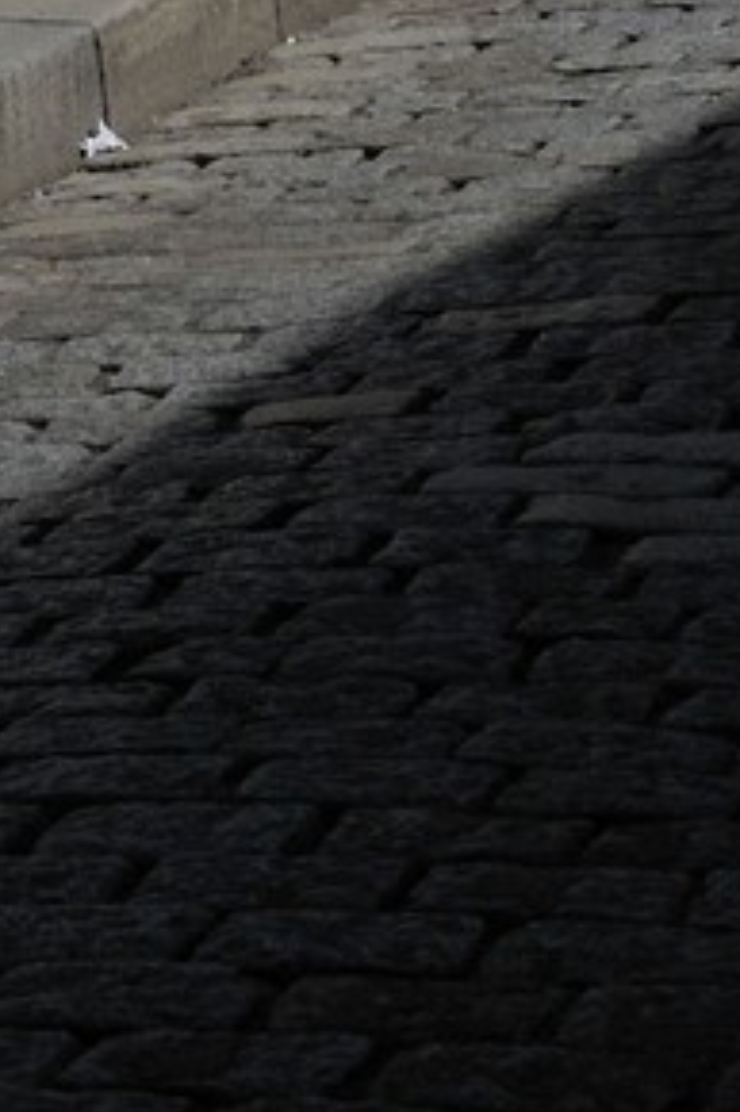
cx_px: 633
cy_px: -1860
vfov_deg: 8.0
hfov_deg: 5.9
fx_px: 7161
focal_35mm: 232
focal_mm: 42
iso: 200
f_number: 18
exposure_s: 1/200
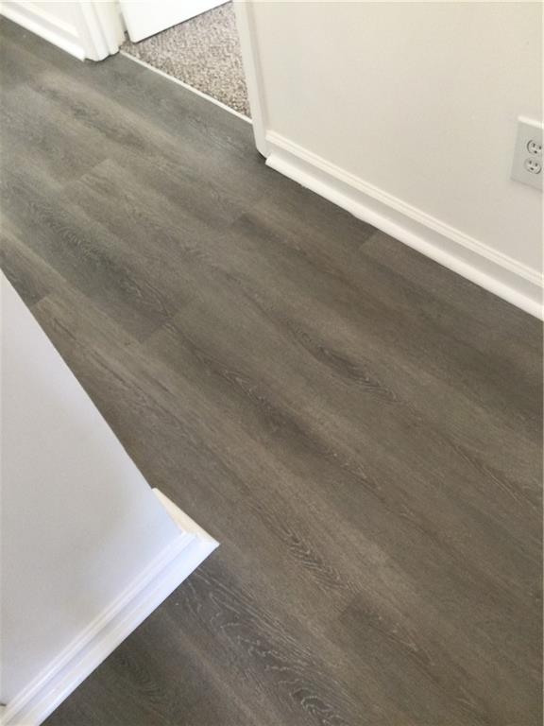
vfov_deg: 58.4
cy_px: 363
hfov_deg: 45.4
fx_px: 650
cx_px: 272
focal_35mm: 31
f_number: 2.4
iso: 80
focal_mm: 3.3
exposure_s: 1/30
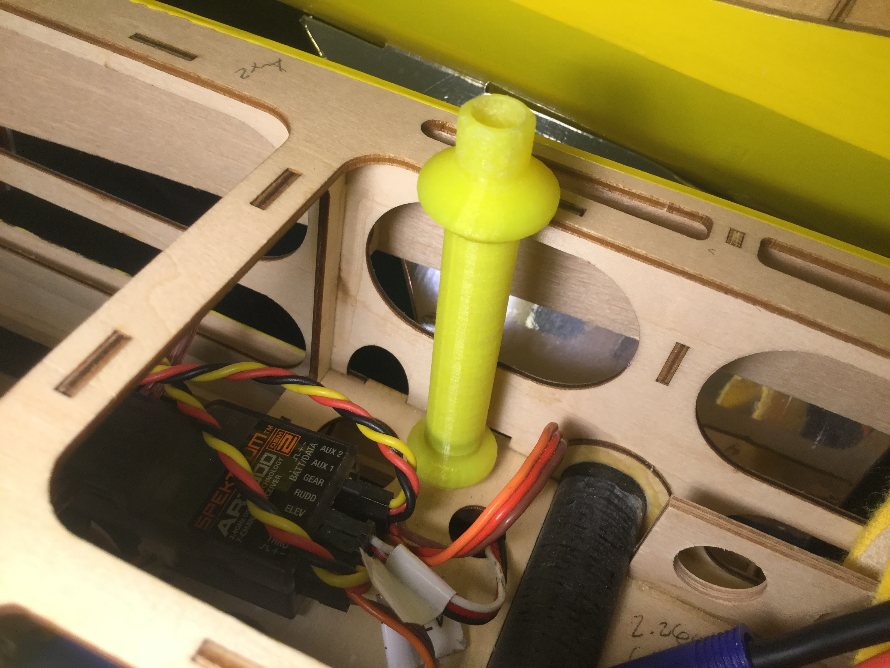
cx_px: 445
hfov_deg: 58.4
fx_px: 797
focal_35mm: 31
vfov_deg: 45.4
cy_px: 334
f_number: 2.4
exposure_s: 1/30
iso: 25
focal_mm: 3.3
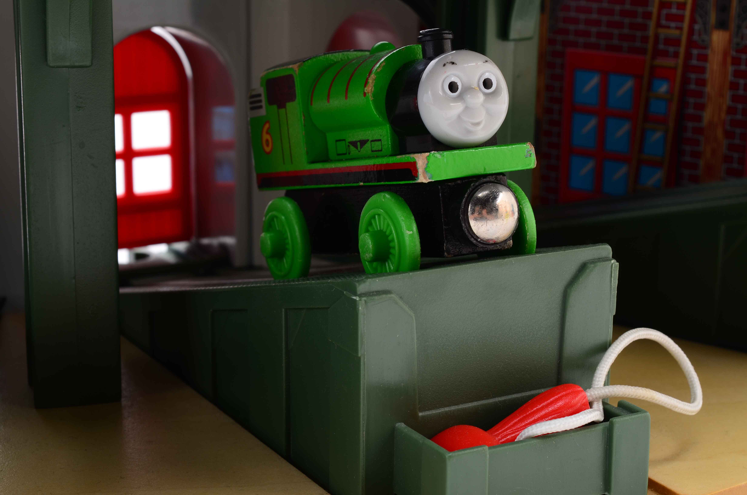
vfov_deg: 17.4
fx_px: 1615
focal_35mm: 78
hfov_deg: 26.0
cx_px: 374
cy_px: 248
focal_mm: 52
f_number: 18
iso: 100
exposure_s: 1/160
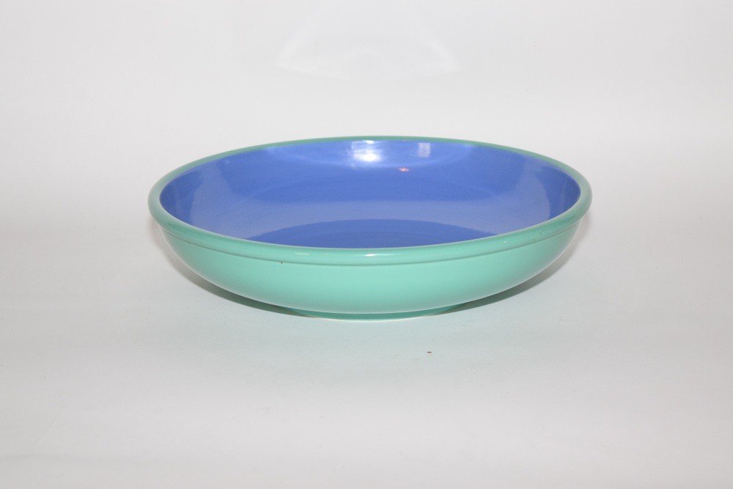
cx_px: 366
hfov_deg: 24.6
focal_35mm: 82
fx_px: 1680
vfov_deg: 16.6
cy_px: 244
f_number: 5.6
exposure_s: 1/60
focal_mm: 55
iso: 900
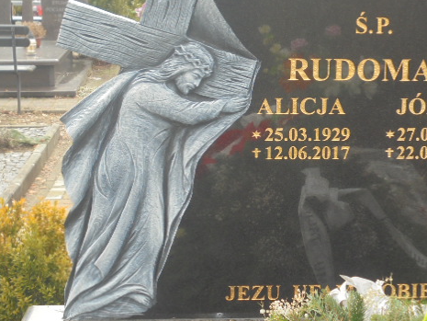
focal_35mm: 77
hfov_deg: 25.2
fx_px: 950
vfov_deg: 19.1
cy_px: 121
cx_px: 283
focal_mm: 10.1
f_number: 5.2
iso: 100
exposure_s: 1/80
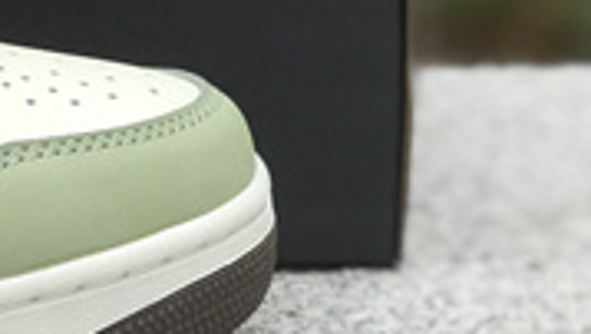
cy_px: -339
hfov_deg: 8.1
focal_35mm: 257
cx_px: -452
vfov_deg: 4.7
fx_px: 4030
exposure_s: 1/244
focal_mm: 6.6
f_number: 2.8
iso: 20
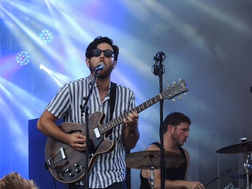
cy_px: 94
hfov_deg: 6.6
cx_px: 126
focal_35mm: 300
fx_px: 2184
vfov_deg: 5.0
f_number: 4.8
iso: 100
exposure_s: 1/320
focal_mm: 53.5
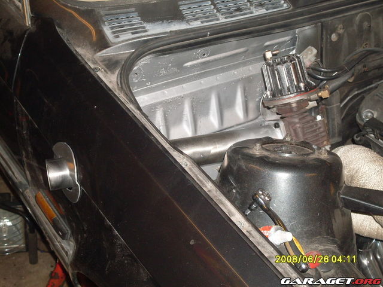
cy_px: 144
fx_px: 786
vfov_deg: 20.7
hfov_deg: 27.4
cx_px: 192
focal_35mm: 71
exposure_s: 1/45
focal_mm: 11.7
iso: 120
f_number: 3.7
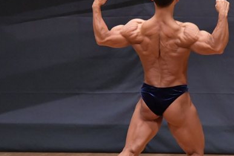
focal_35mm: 571
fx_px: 3711
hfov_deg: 3.6
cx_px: 153
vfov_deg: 2.4
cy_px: 82
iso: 6400
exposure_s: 1/400
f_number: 5.6
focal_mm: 190
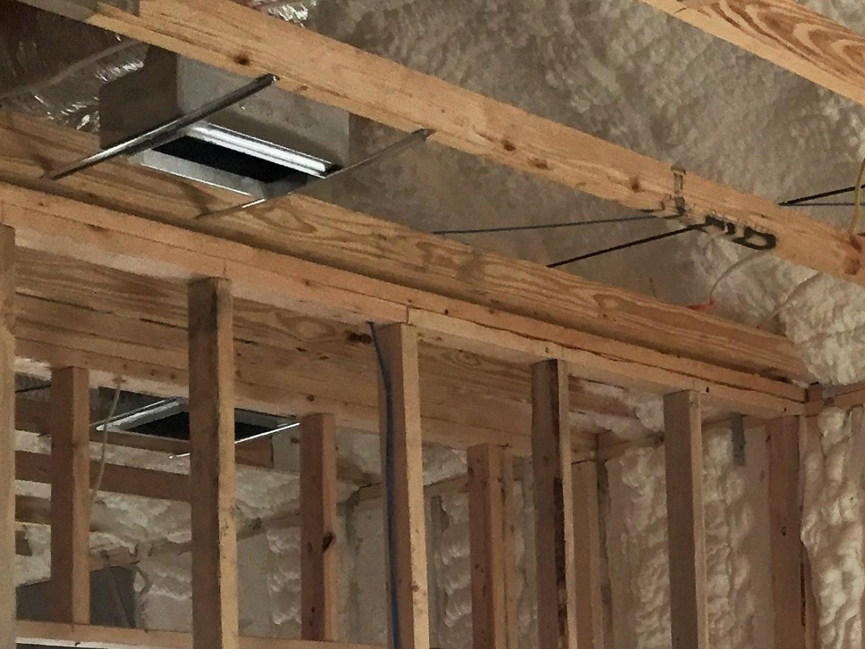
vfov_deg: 19.0
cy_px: 734
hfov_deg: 24.5
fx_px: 1849
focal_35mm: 74
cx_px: 964
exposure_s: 1/30
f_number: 2.2
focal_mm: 4.15
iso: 50
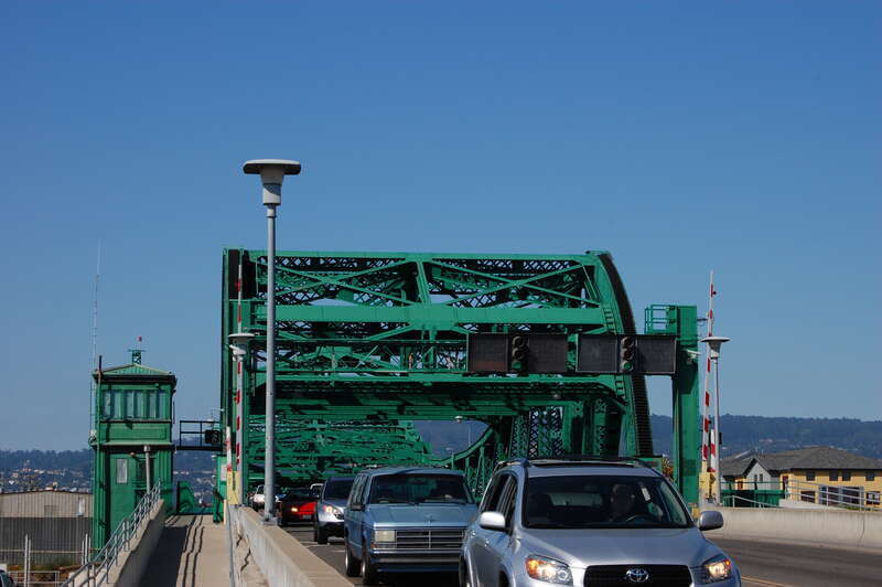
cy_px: 294
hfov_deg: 24.6
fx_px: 2020
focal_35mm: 82
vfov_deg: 16.5
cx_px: 441
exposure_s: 1/160
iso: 200
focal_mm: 55
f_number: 16
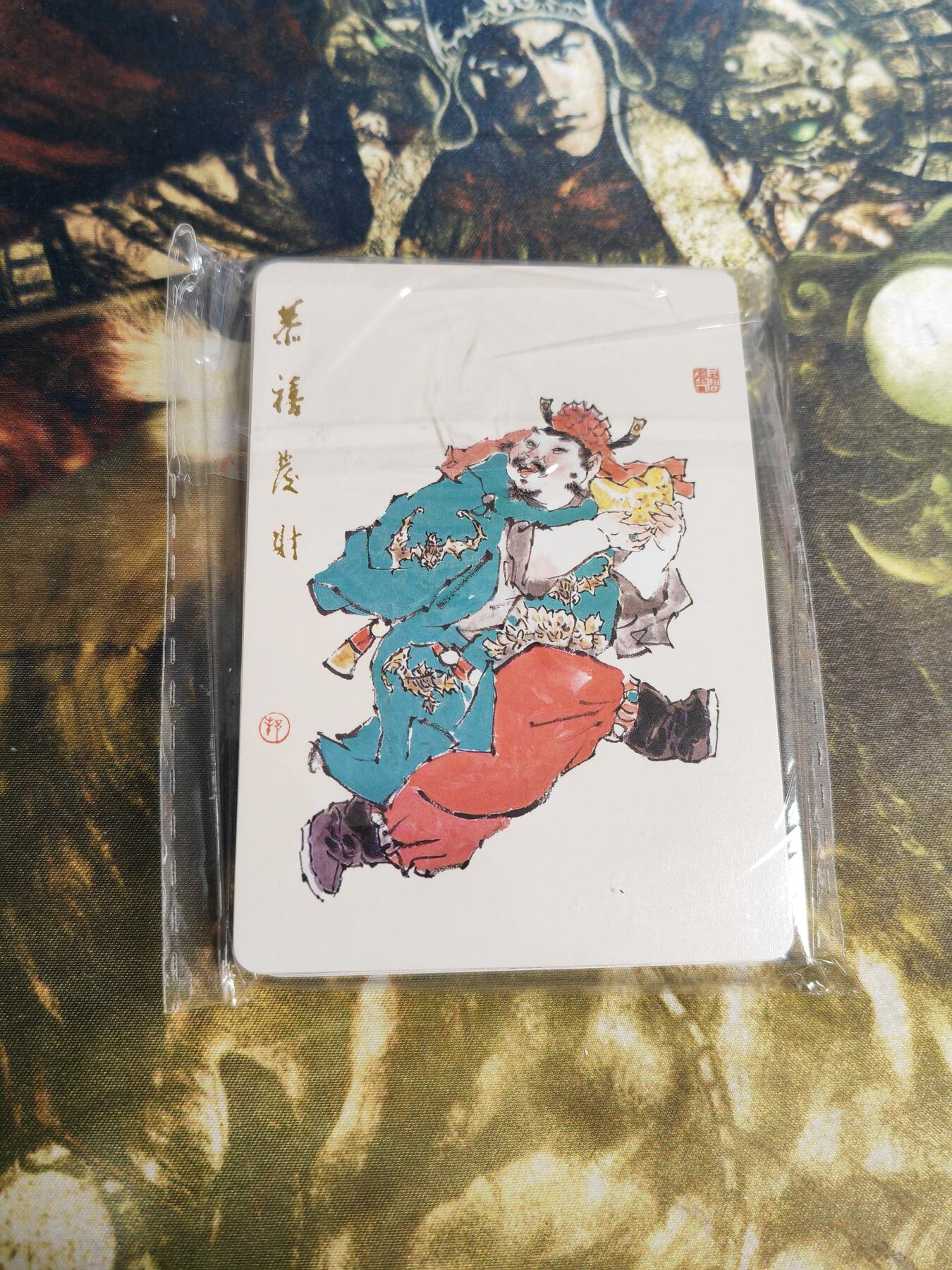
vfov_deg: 65.3
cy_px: 635
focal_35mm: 27
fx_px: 990
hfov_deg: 51.4
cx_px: 476
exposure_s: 1/100
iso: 200
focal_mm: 5.53
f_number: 1.8
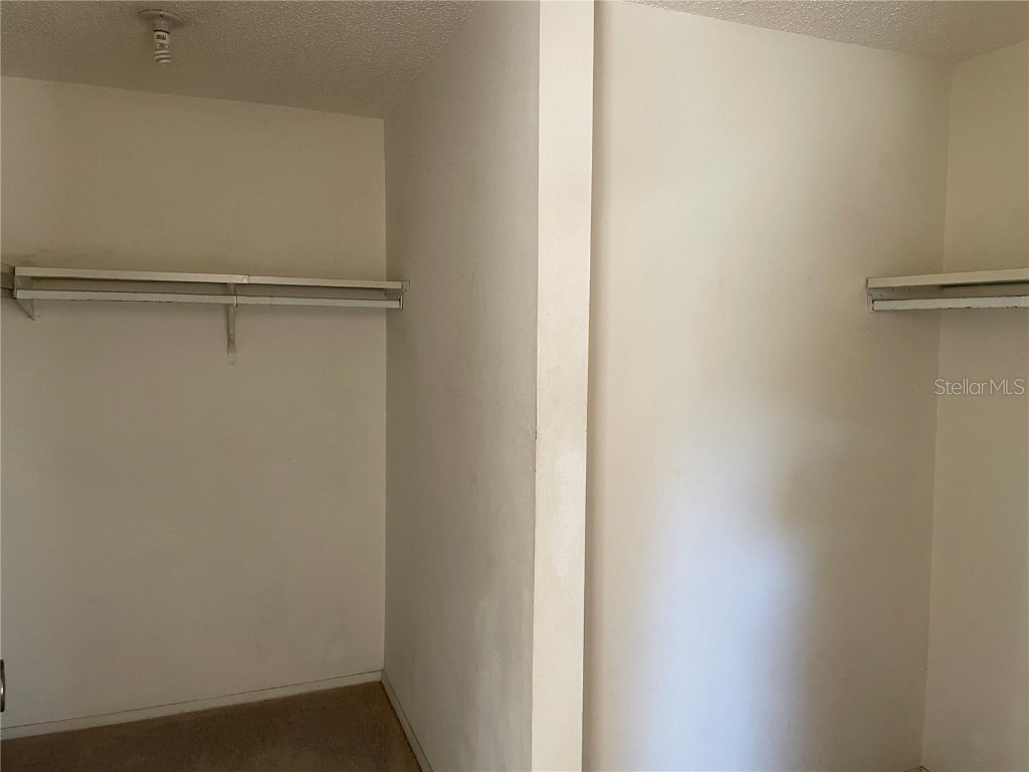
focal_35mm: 26
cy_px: 386
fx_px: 773
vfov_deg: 53.1
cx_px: 514
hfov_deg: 67.3
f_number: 1.6
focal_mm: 4.2
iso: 250
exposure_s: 1/60
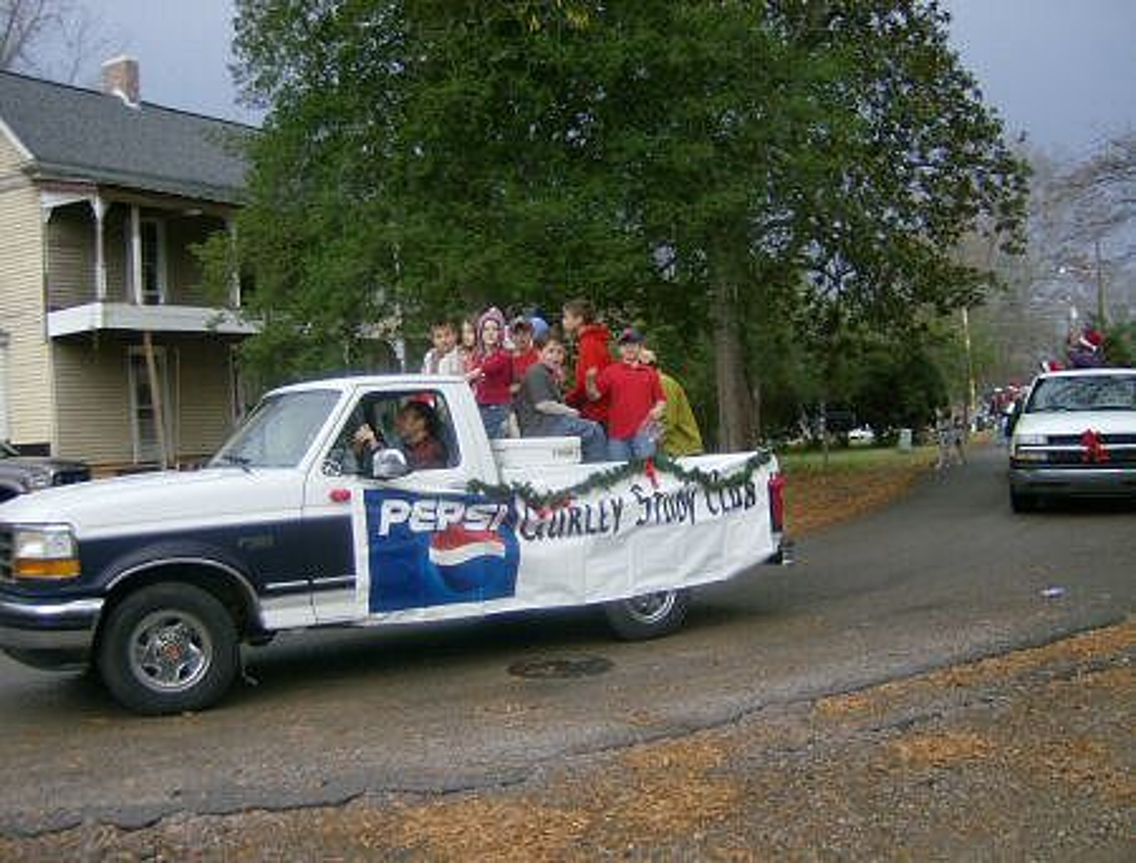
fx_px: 1187
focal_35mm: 36
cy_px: 432
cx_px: 568
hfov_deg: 51.1
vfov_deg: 40.0
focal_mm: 6
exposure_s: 1/225
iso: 100
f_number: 2.8
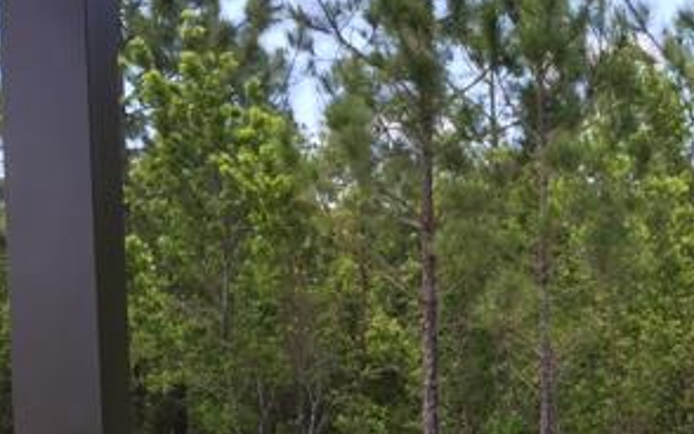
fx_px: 1268
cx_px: 748
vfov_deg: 18.7
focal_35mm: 67
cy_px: 481
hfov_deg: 28.1
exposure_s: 1/291
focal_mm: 4.15
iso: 32
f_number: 2.2
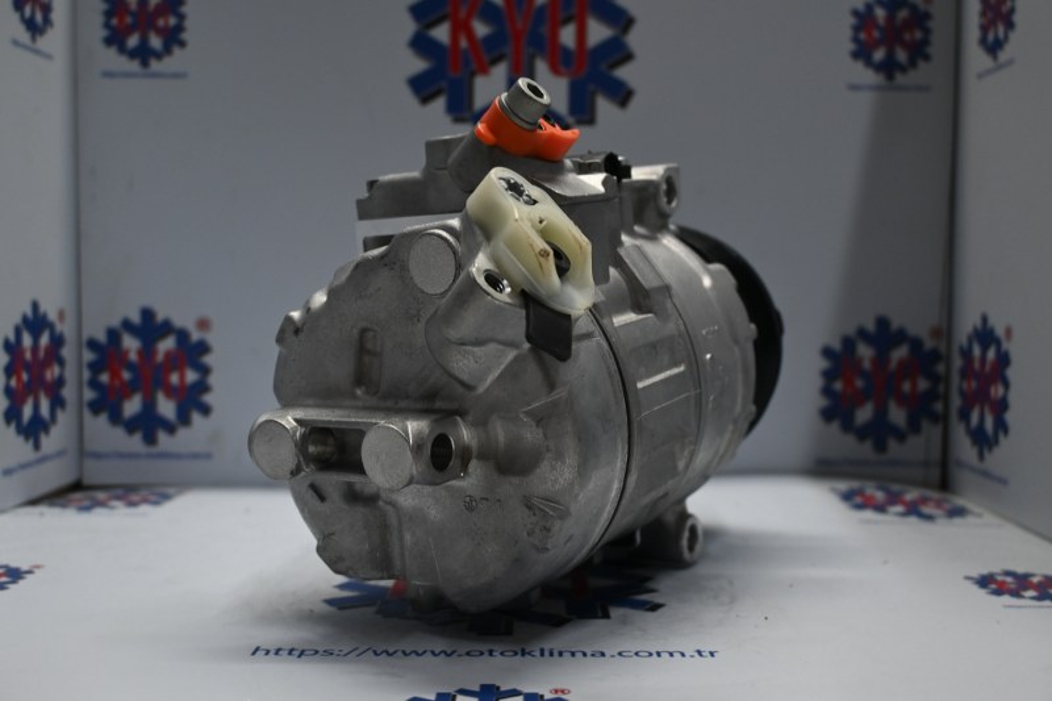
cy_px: 350
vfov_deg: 35.5
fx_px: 1096
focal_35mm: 38
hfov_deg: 51.3
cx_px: 526
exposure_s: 1/125
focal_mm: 25
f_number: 4.2
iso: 720
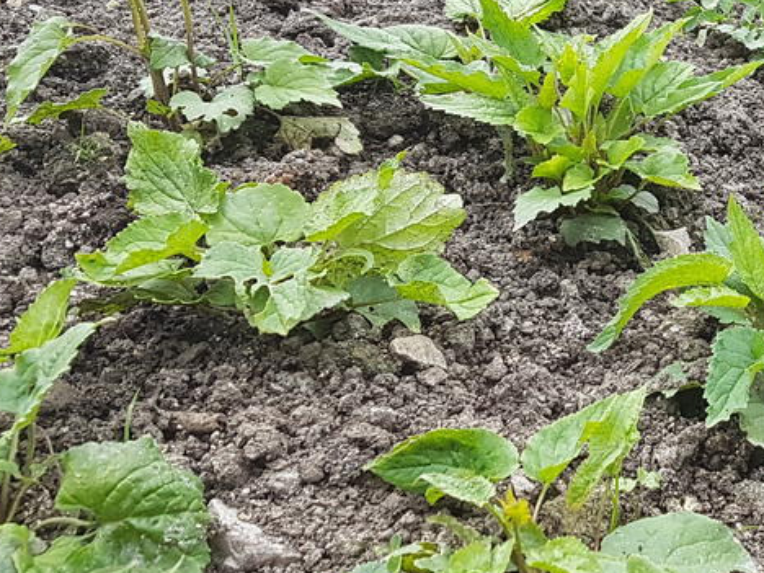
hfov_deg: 25.7
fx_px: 1545
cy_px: 138
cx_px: 847
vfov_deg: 20.8
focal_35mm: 70
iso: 40
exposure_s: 1/394
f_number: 1.7
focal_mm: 4.2
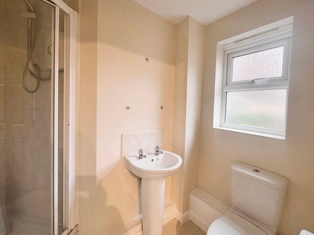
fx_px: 136
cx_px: 161
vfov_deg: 81.7
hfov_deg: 98.2
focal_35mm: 15
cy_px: 122
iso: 320
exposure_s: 1/50
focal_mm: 2.22
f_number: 2.2
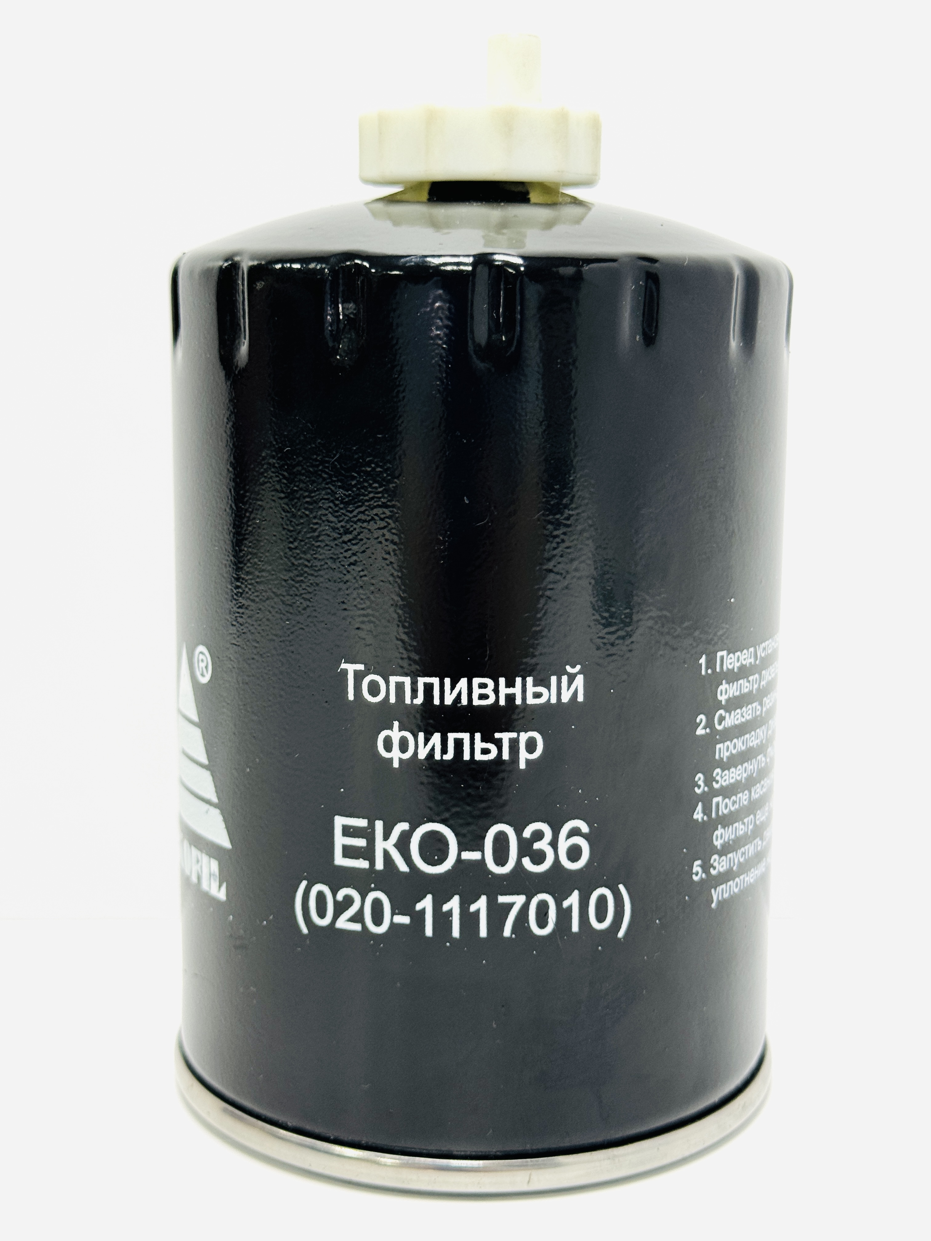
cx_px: 466
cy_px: 620
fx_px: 1721
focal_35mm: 48
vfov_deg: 39.7
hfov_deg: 30.3
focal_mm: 6.76
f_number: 1.78
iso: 100
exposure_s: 1/50
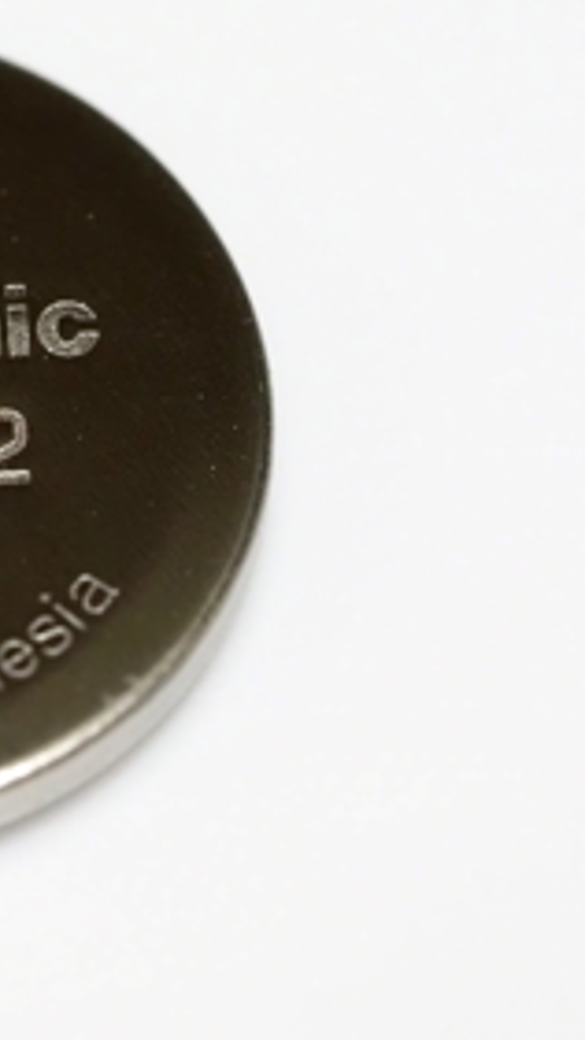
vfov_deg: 9.7
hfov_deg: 5.4
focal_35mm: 223
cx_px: -167
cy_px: 448
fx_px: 6151
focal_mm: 60
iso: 5000
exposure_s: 1/125
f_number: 4.5
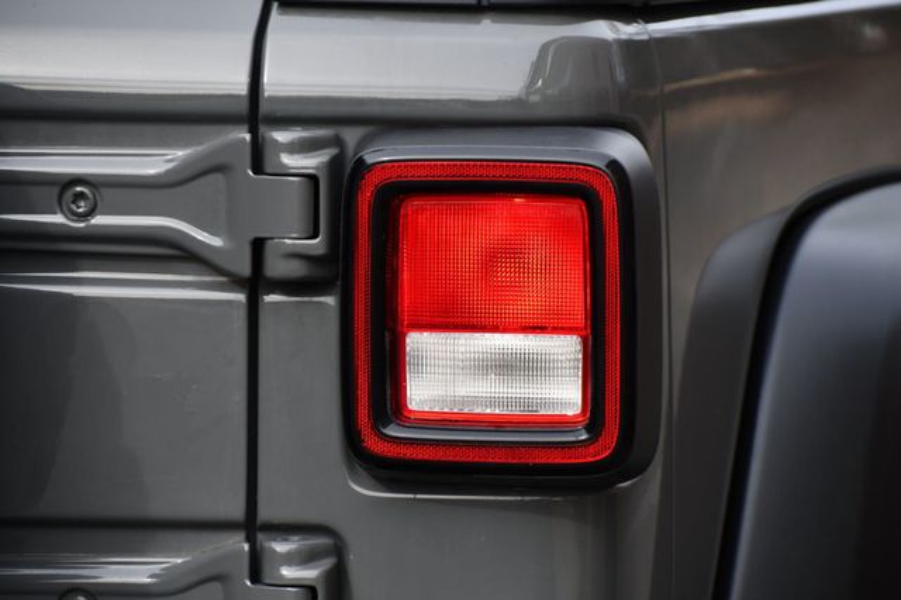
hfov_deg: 8.3
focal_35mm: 247
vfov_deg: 5.6
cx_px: 450
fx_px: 6178
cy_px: 300
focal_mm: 165
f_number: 5.6
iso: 360
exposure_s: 1/500
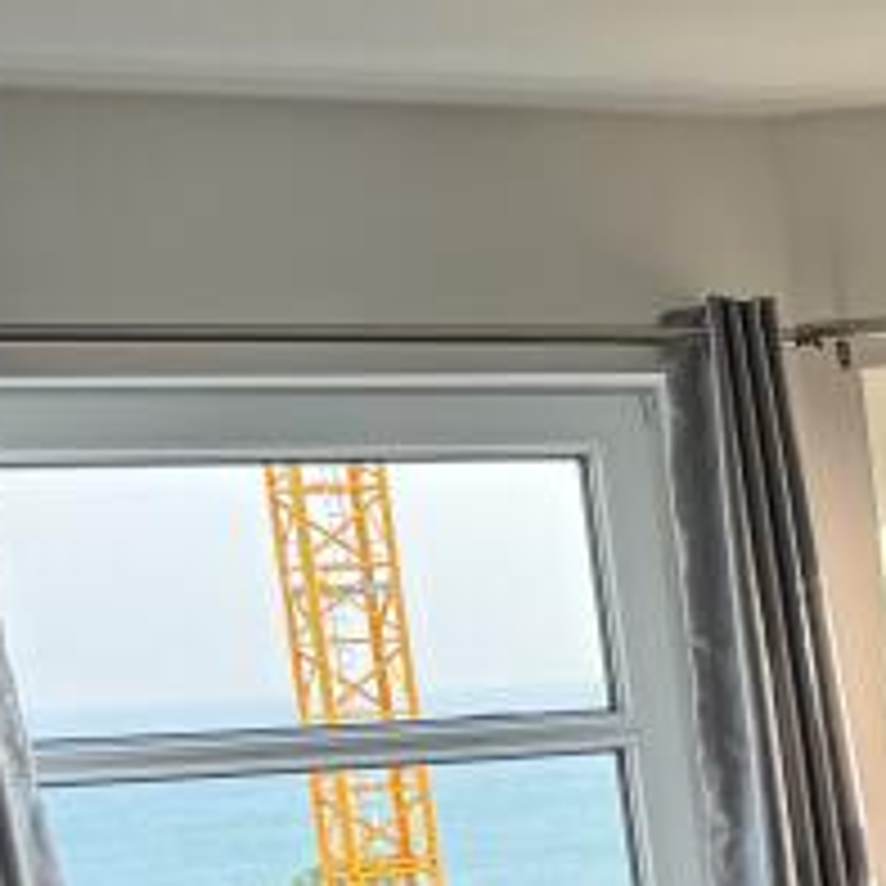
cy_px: 1331
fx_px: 3185
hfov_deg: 13.7
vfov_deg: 14.7
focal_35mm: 110
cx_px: 1732
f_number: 1.78
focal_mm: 6.76
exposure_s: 1/158
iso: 100
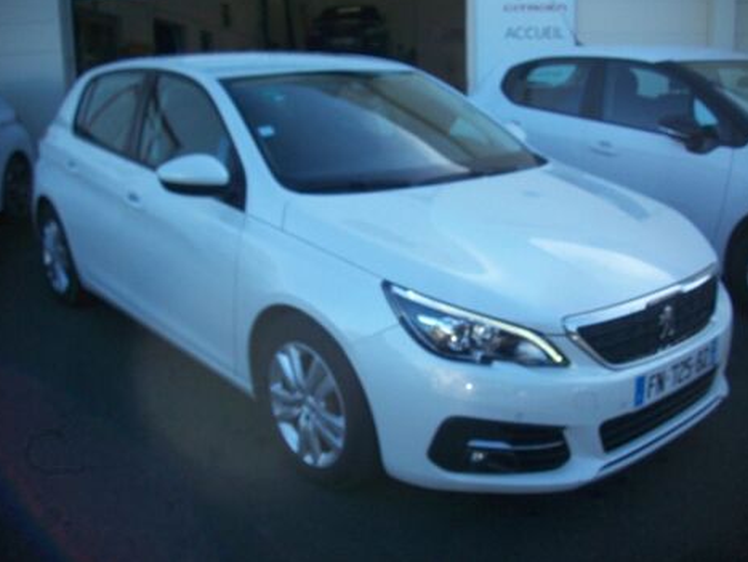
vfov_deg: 37.8
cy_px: 280
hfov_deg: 48.9
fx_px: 822
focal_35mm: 38
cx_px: 373
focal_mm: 6.2
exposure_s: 1/343
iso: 80
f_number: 2.8
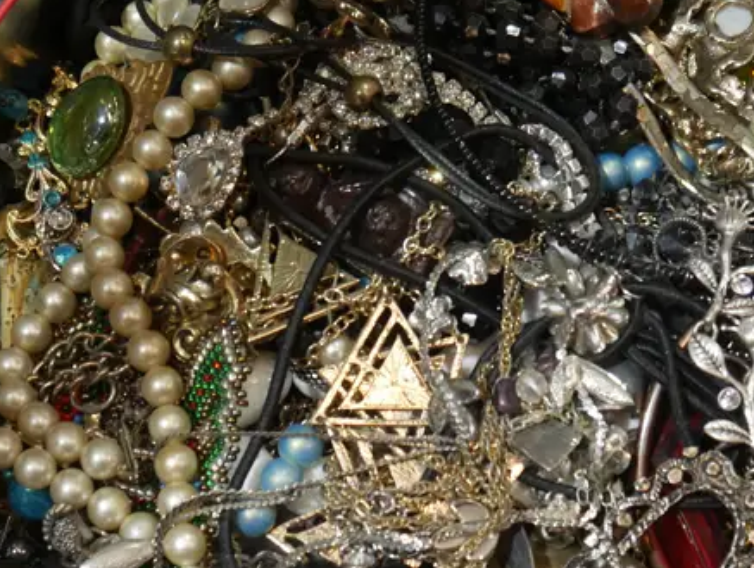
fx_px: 2247
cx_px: 497
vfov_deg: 14.4
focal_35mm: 103
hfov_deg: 19.0
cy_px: 386
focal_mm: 22
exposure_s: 1/60
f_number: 4.7
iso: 500
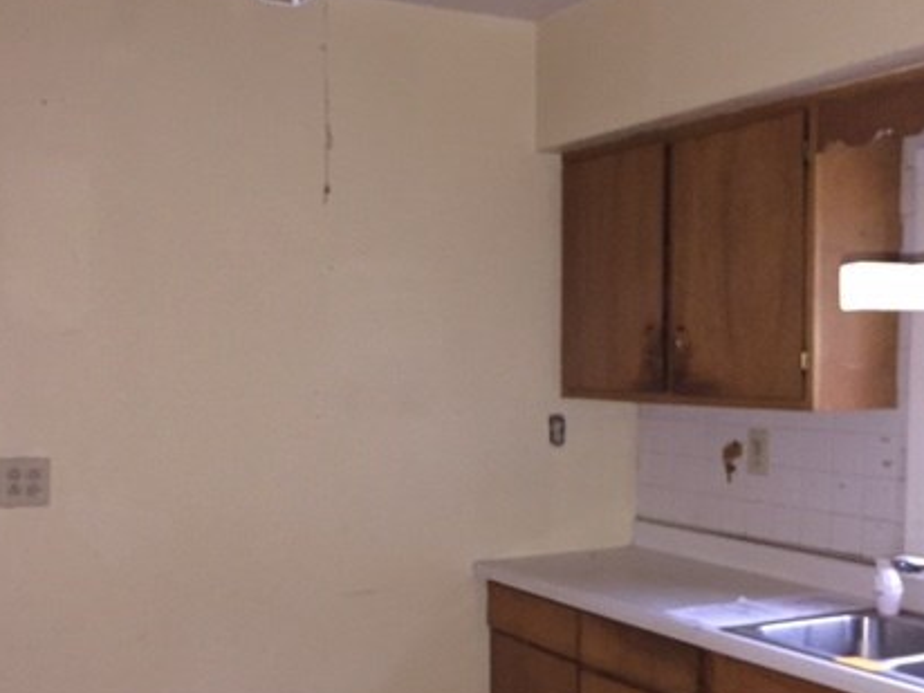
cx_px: 460
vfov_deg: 32.0
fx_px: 1201
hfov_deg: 42.1
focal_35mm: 45
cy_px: 437
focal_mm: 4.15
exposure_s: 1/16
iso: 320
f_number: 2.2
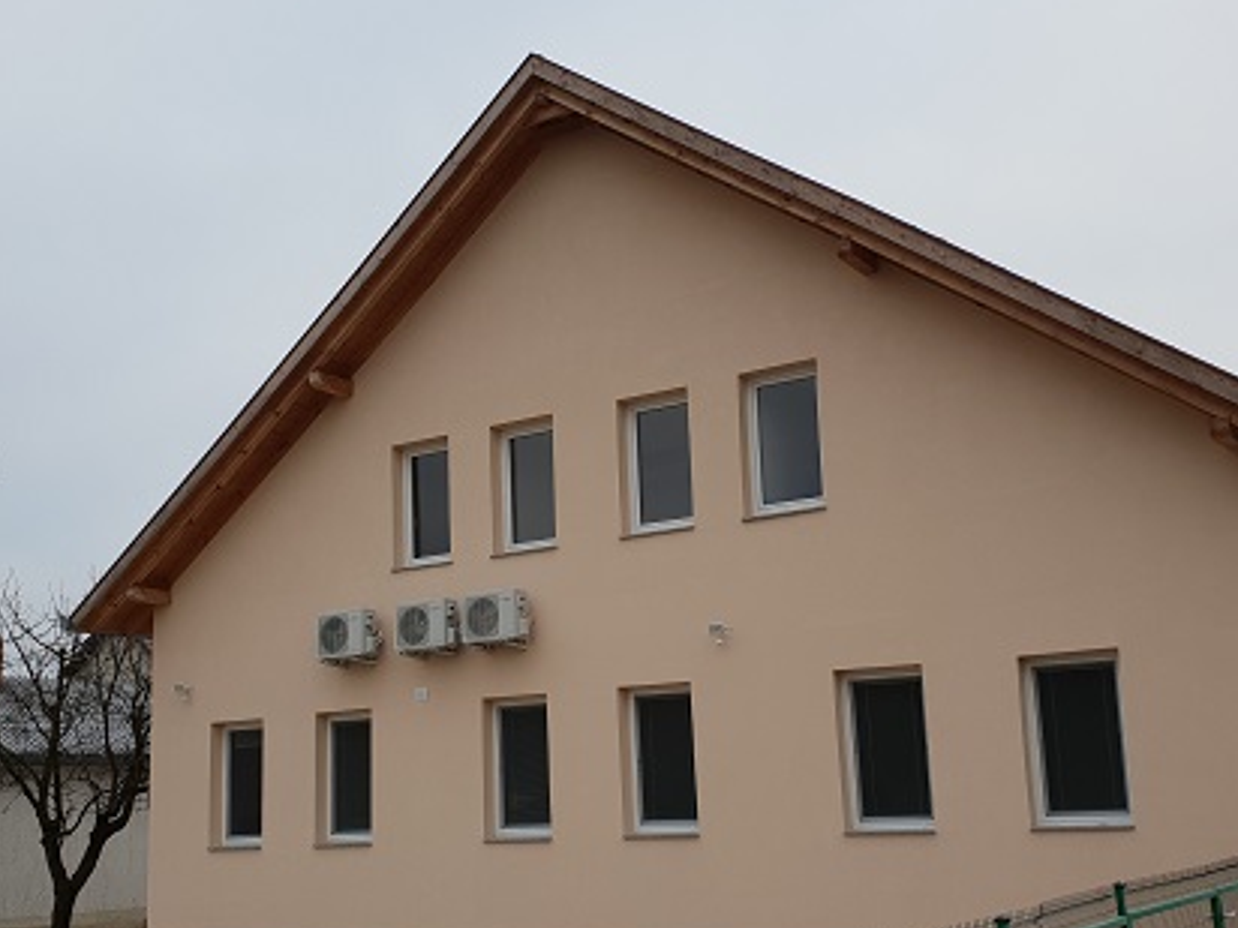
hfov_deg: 45.7
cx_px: 556
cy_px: 596
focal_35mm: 41
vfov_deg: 34.9
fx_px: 1466
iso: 50
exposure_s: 1/162
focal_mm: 4.3
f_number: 2.4
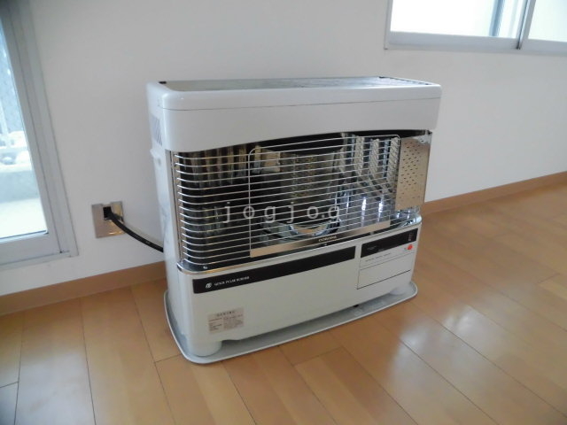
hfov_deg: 71.6
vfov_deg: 56.8
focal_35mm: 24
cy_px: 212
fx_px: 393
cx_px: 284
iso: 640
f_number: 3.1
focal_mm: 4.3
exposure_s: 1/25
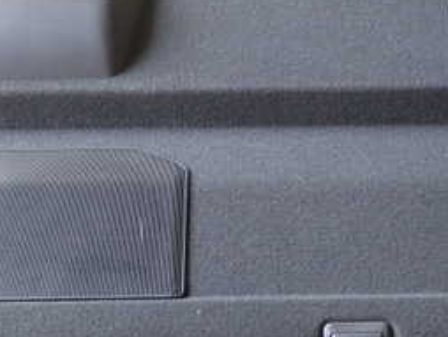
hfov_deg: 22.9
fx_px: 1101
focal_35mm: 85
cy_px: 162
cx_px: 277
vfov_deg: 17.4
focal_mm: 6.37
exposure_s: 1/50
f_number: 2.5
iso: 200
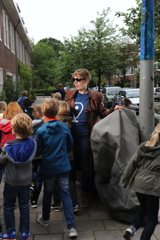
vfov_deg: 36.3
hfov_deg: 24.6
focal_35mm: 55
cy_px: 120
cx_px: 80
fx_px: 367
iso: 200
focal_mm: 55
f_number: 8
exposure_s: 1/160
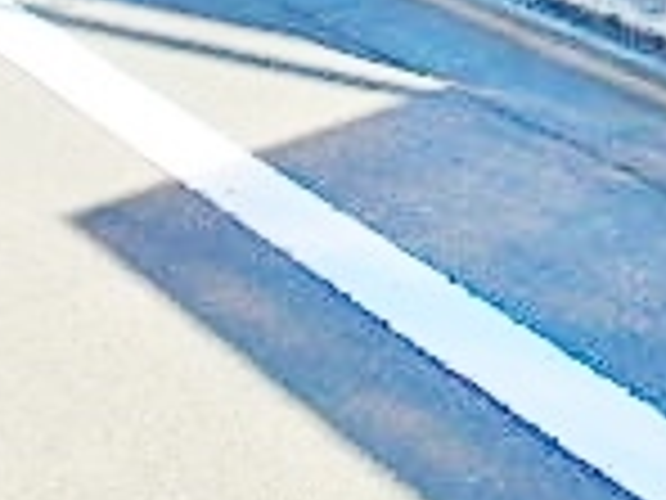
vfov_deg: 14.6
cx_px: 1080
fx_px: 1751
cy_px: -347
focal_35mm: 91
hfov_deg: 18.4
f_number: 3.5
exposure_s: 1/500
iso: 125
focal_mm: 3.7
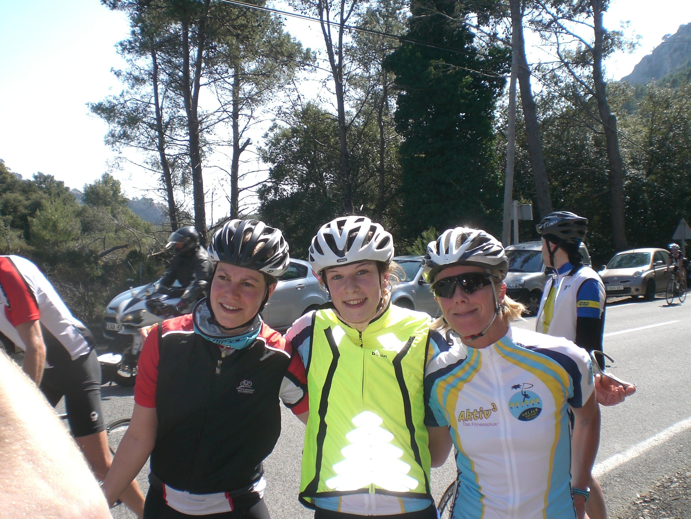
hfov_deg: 49.0
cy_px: 260
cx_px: 346
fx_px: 759
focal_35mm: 38
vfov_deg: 37.7
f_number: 4.4
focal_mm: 6.3
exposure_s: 1/250
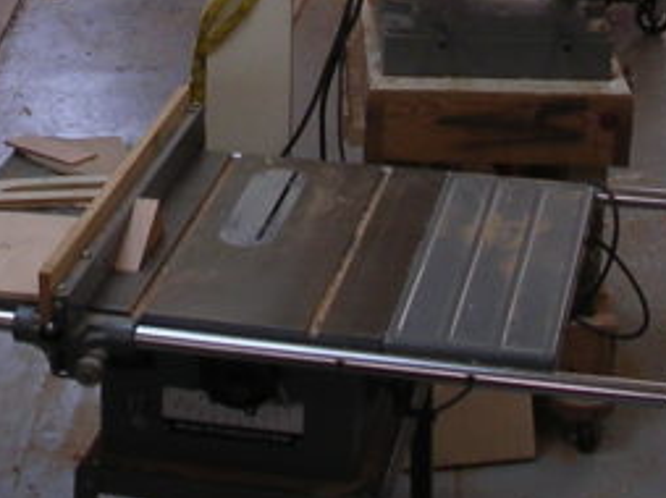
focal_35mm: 115
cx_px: 115
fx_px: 2210
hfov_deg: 17.0
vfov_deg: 12.4
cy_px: -199
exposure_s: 1/58.4
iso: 100
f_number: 2.8
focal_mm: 5.8
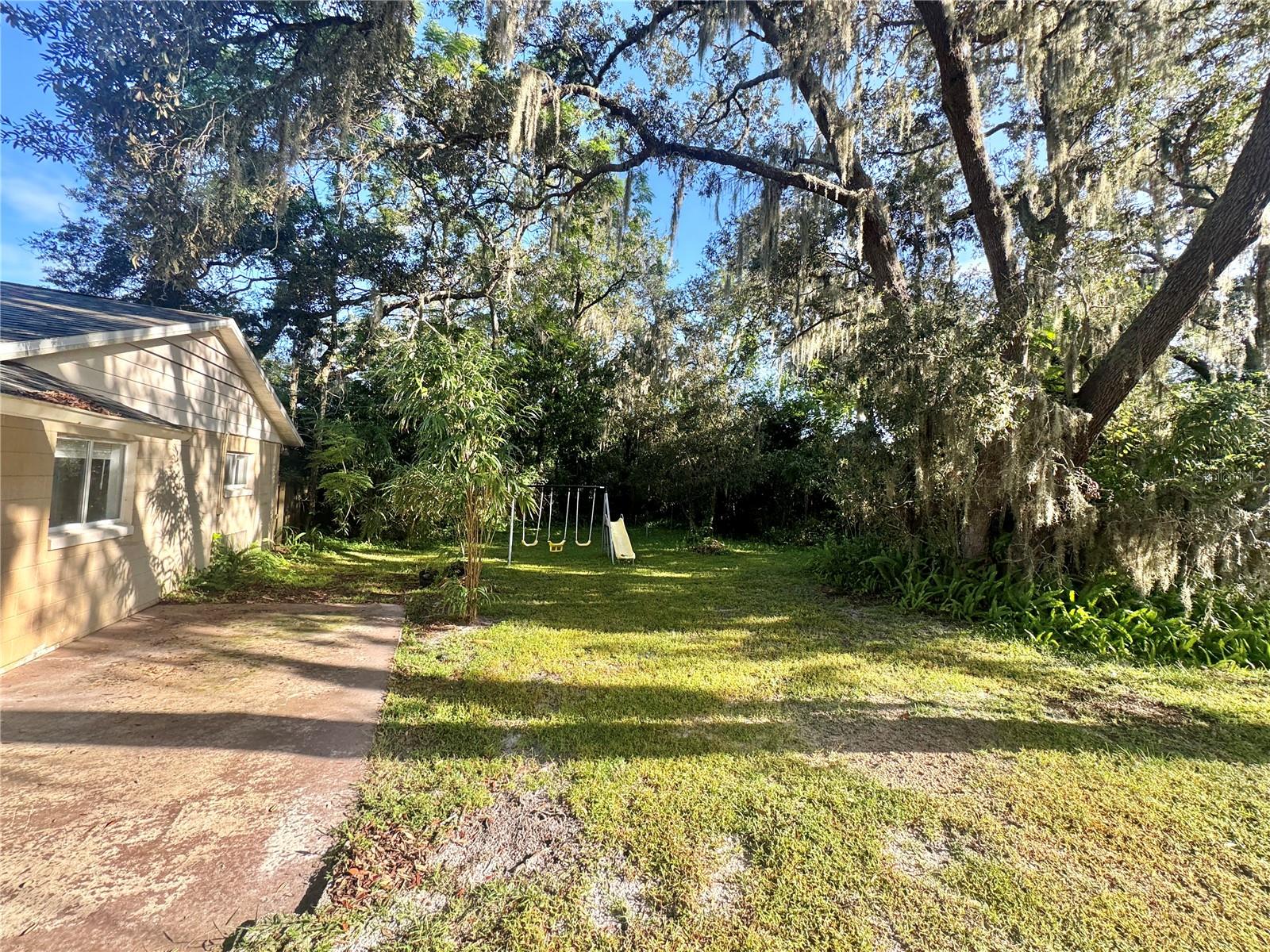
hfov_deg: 102.1
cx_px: 635
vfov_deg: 85.7
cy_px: 476
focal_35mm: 14
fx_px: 514
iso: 40
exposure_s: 1/150
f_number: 2.2
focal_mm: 2.22
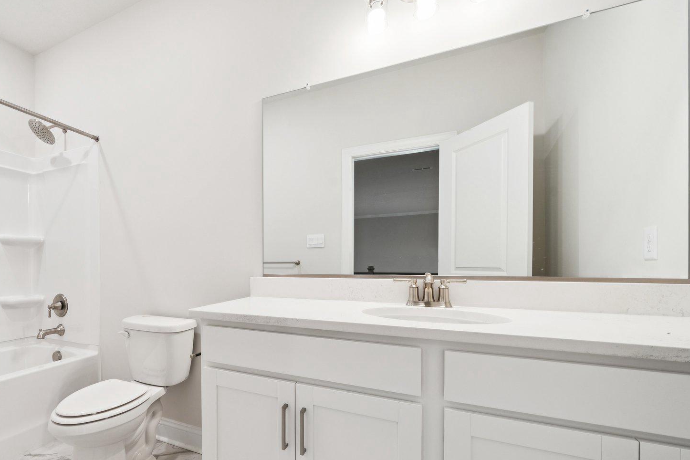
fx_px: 326
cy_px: 269
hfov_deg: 90.3
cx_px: 238
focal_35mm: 17
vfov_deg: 69.9
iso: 200
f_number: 8
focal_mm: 12
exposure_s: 1/15
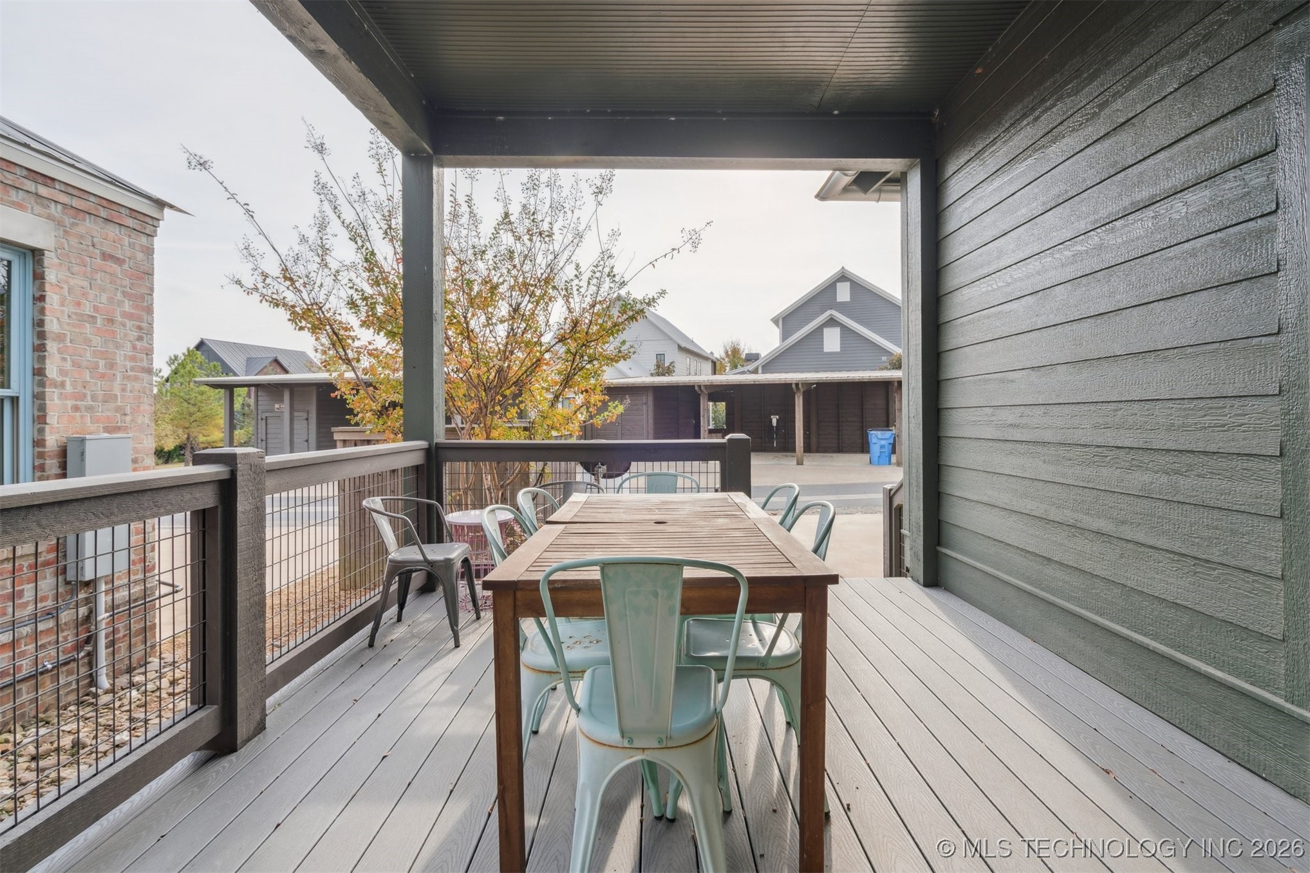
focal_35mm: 16
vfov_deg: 73.8
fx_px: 582
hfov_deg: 96.7
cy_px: 436
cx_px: 655
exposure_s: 1/320
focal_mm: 16
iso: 200
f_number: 7.1
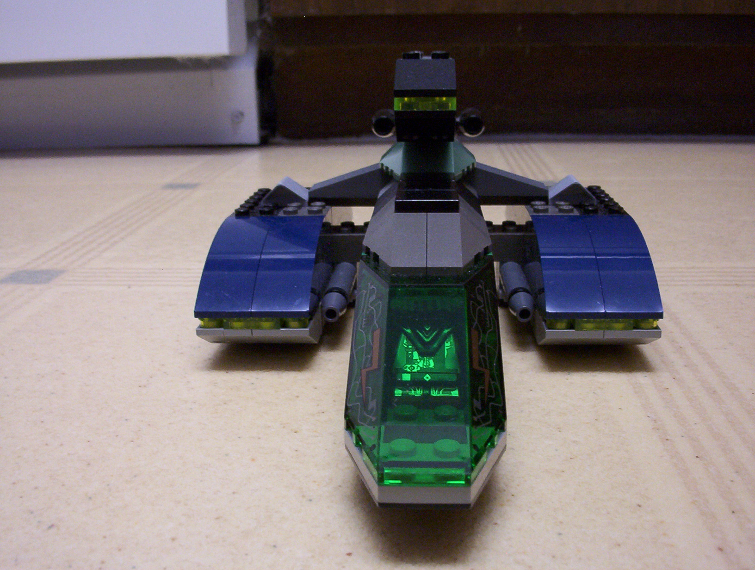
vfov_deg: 37.0
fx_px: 853
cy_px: 285
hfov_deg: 47.8
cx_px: 378
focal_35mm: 39
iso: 200
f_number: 4.5
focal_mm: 6
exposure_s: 1/8
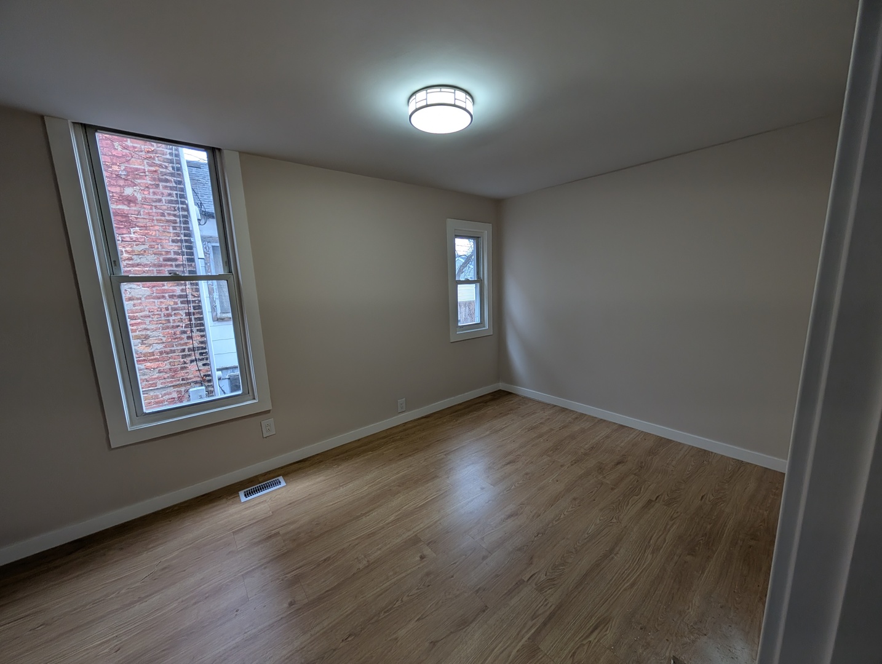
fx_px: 306
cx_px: 441
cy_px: 332
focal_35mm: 12
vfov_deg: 94.7
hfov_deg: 110.5
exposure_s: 1/127
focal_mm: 2.02
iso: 56
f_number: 1.7
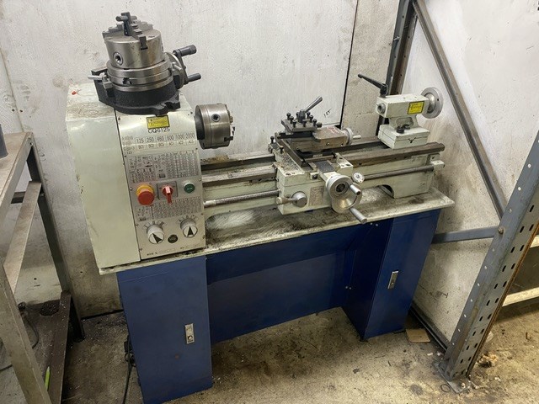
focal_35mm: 26
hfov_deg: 67.3
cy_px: 202
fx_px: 405
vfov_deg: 53.1
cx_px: 270
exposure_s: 1/50
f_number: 1.8
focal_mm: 4.25
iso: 125
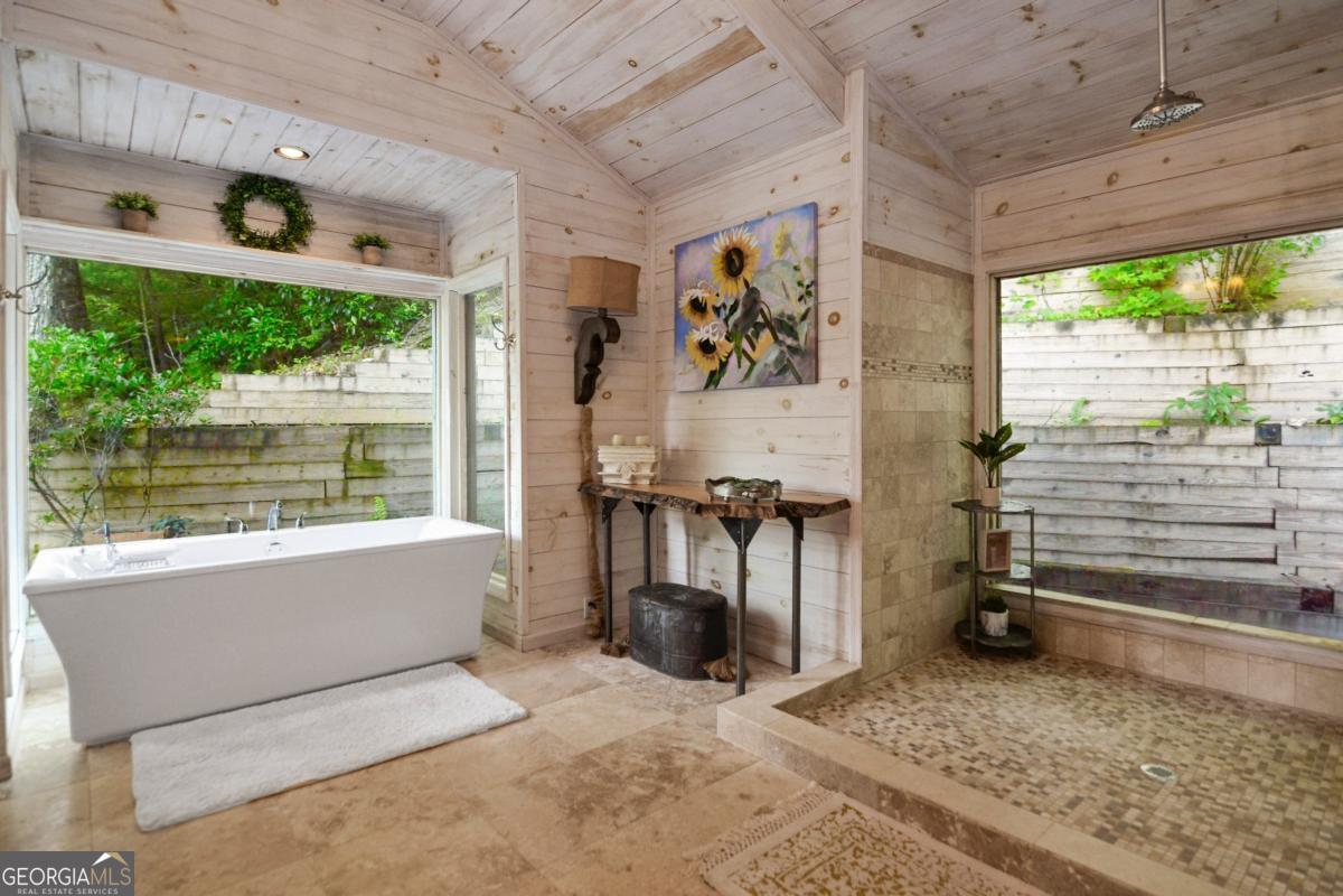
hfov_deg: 95.0
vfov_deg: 72.1
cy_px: 448
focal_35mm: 16
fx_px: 615
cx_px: 672
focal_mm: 11
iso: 400
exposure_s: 1/80
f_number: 4.5
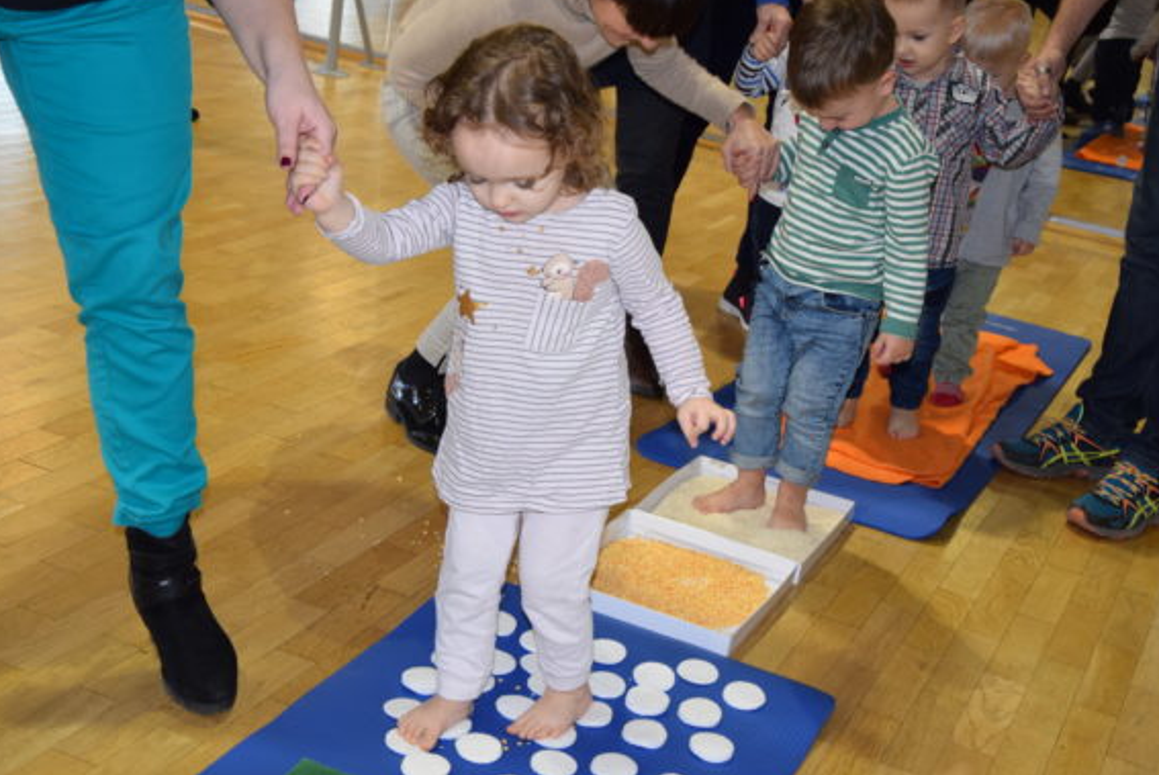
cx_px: 601
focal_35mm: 56
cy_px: 369
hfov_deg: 35.9
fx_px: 1789
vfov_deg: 24.4
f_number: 5
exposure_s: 1/100
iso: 800
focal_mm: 35
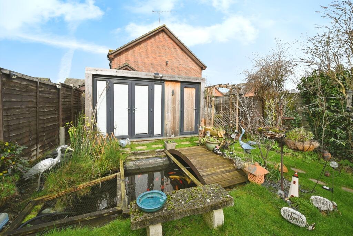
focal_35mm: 14
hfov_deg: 102.3
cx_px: 176
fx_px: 142
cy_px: 118
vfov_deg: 79.3
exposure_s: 1/320
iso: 320
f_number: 8
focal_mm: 14.5
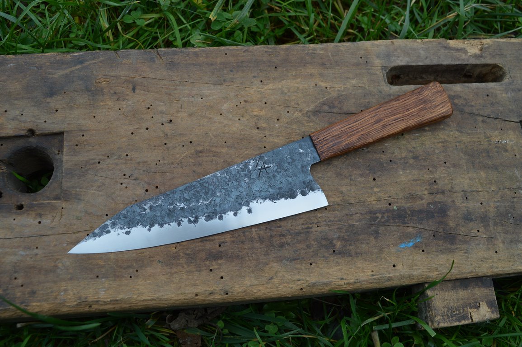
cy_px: 174
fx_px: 478
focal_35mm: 33
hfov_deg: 57.3
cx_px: 261
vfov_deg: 39.9
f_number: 5.6
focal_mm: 22
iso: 220
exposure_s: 1/125
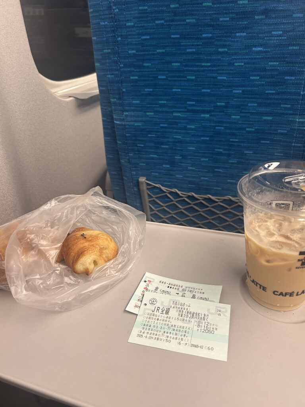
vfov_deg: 67.3
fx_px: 305
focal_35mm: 26
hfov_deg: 53.1
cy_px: 204
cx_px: 152
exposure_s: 1/89
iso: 125
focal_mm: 5.7
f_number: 1.5
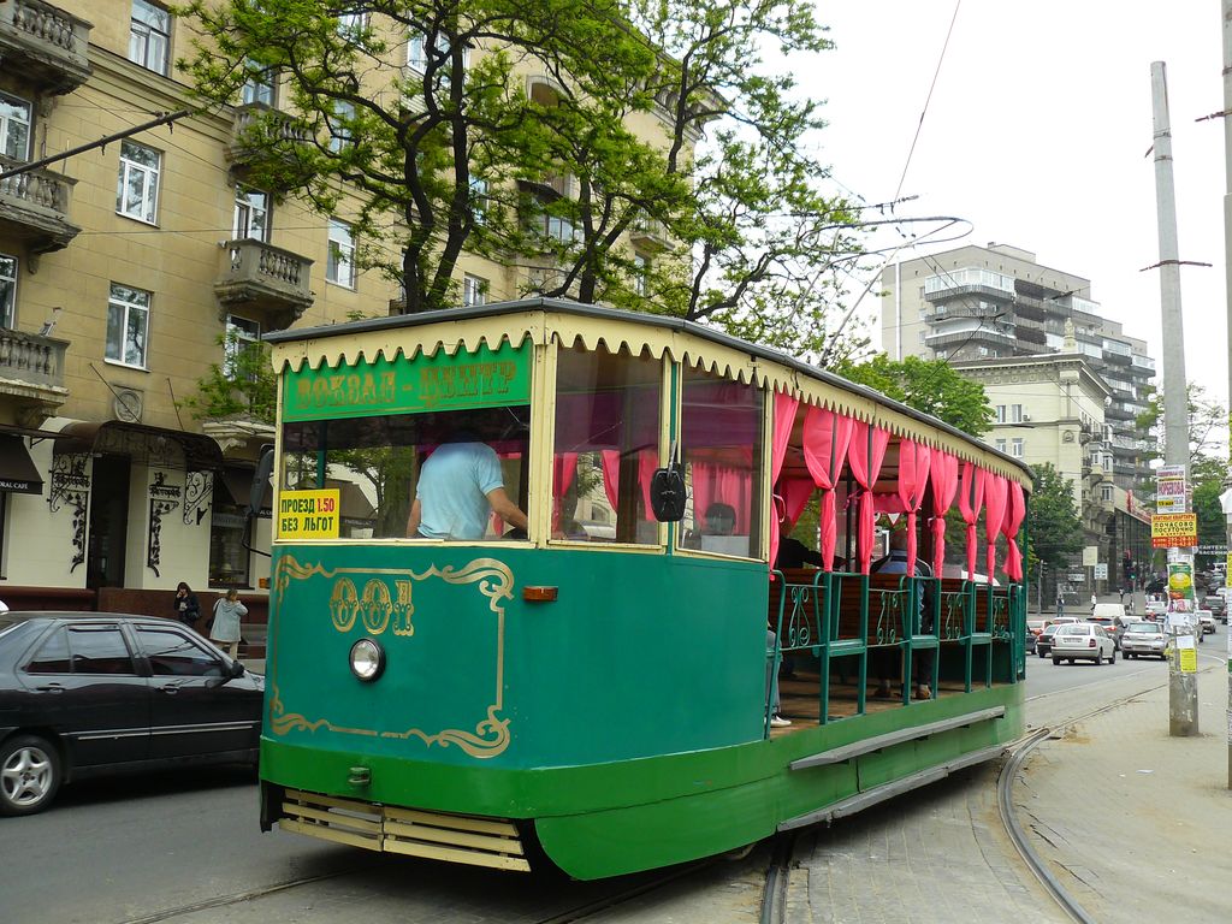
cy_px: 462
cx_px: 616
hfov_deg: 51.4
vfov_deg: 39.7
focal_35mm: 36
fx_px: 1281
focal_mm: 6
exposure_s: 1/320
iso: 100
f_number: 3.2
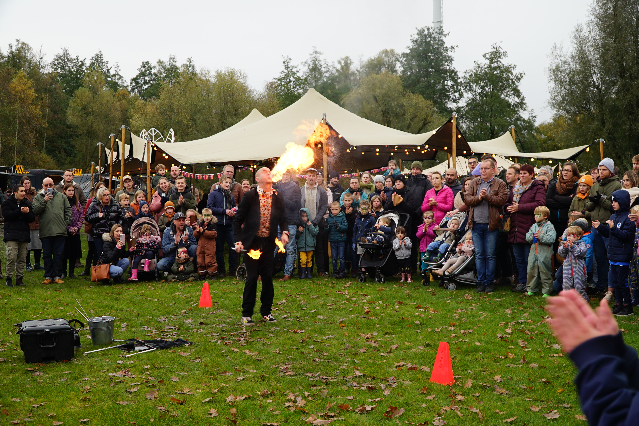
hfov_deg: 45.4
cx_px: 320
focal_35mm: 43
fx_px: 763
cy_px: 213
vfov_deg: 31.2
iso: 100
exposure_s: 1/60
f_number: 5.6
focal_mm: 29
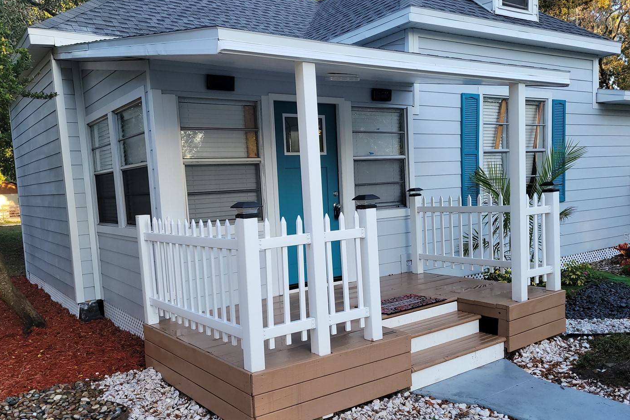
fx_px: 542
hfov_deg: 60.3
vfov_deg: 42.2
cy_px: 236
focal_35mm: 31
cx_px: 305
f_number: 1.8
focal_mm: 5.4
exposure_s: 1/249
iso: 40
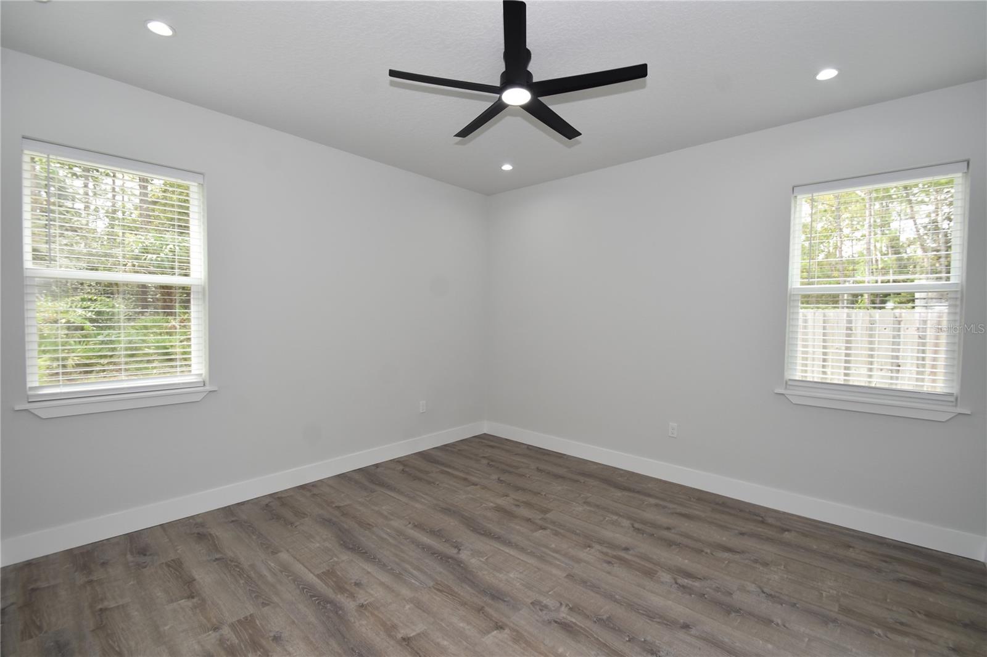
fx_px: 411
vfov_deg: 77.3
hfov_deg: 100.4
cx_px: 494
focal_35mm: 15
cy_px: 328
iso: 200
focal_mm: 10
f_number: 5
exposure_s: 1/100
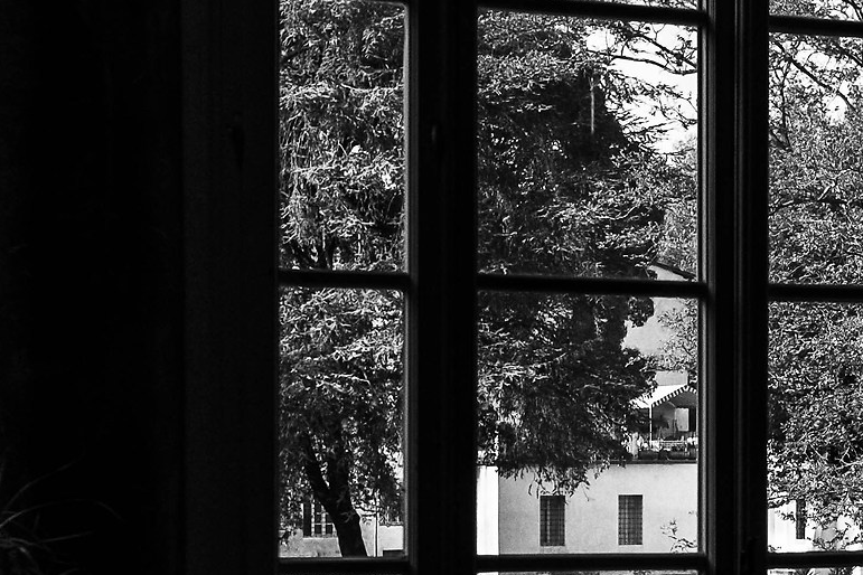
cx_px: 1010
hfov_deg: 17.9
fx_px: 2613
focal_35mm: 109
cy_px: 624
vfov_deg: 12.4
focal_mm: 23
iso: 320
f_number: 2.8
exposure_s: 1/2700
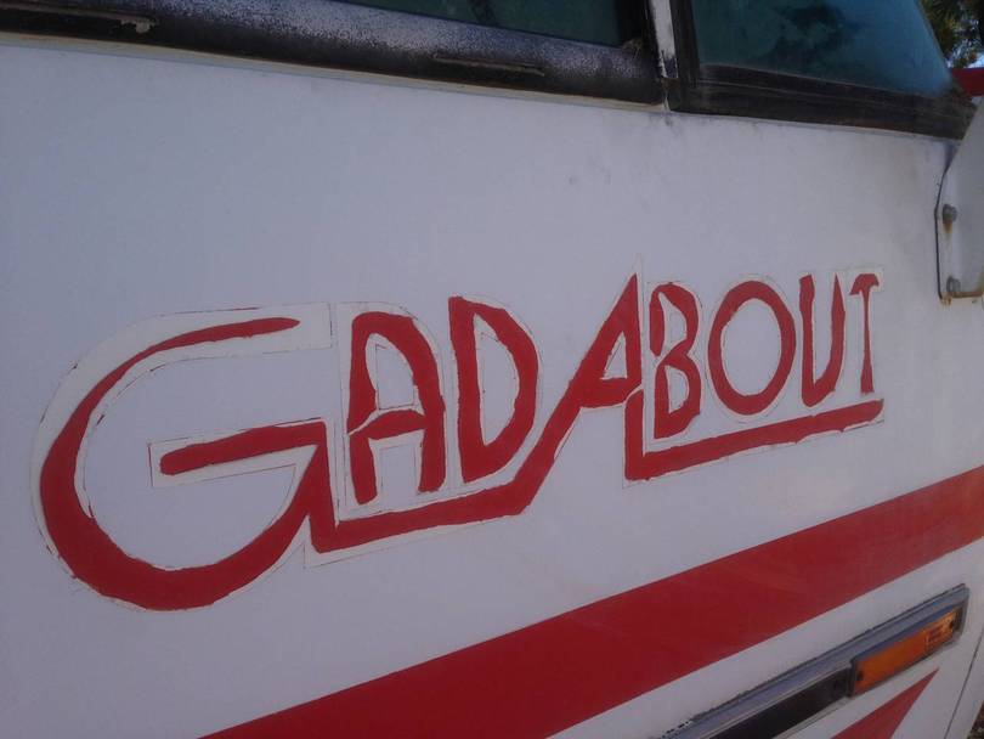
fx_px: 938
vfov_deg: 43.0
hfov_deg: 55.3
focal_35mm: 33
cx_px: 492
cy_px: 370
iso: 50
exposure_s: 1/842
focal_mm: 4.12
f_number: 2.4
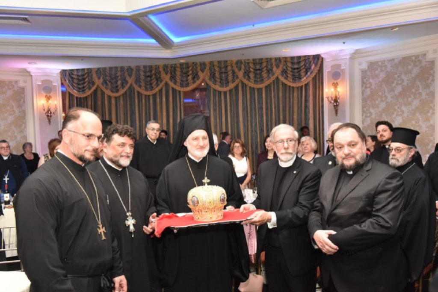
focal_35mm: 32
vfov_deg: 41.1
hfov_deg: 58.7
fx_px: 389
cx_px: 219
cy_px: 146
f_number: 6.3
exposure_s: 1/200
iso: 4500
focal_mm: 32
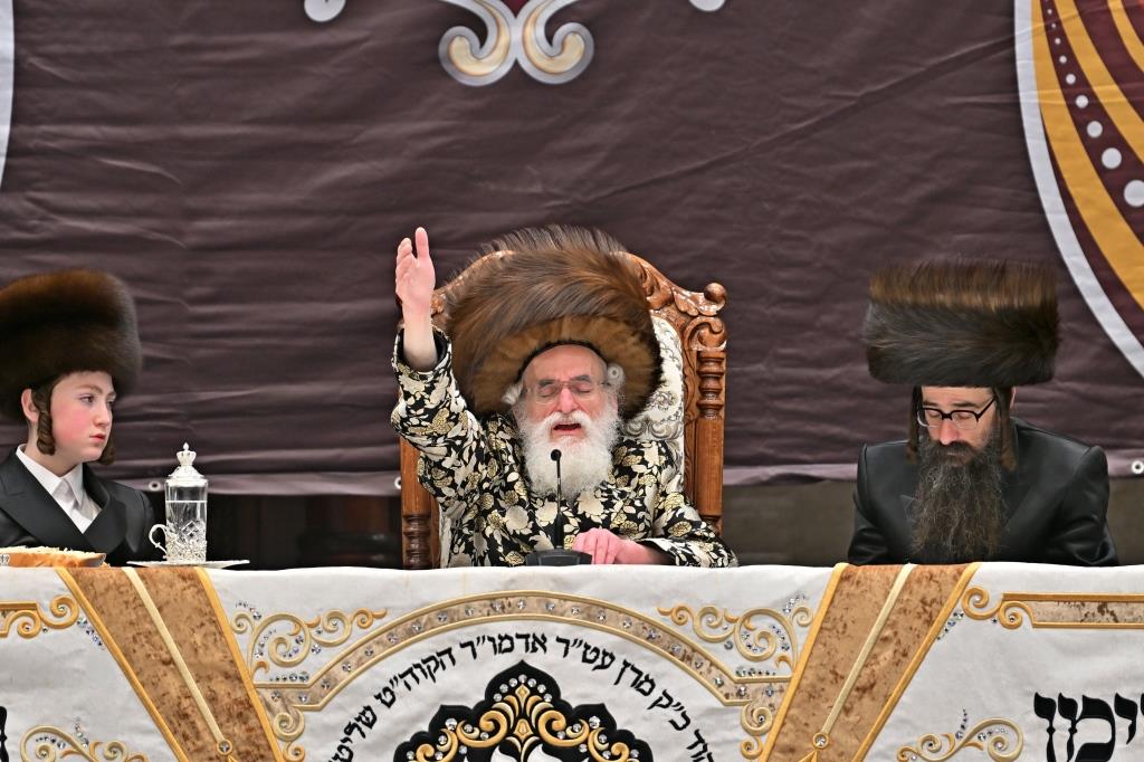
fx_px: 9530
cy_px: 381
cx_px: 572
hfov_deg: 6.9
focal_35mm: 300
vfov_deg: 4.6
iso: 200
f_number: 2.8
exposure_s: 1/320
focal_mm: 200
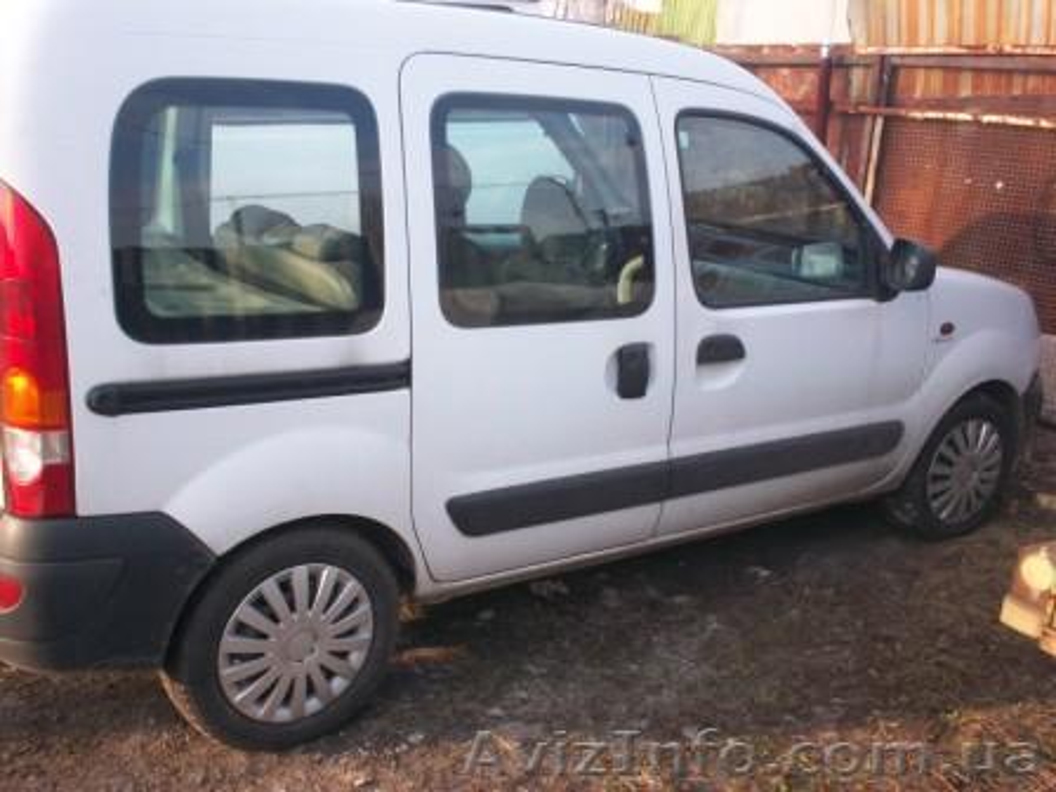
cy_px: 396
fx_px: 1159
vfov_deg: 37.7
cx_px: 528
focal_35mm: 38
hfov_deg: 49.0
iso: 80
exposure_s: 1/100
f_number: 4.5
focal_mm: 6.3
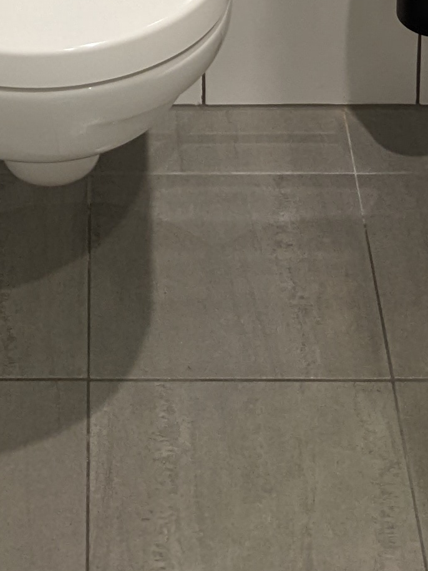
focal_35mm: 119
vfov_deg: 13.8
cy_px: -598
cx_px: 78
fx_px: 1962
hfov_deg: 12.4
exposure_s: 1/33.3
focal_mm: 4.38
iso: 75
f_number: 1.73
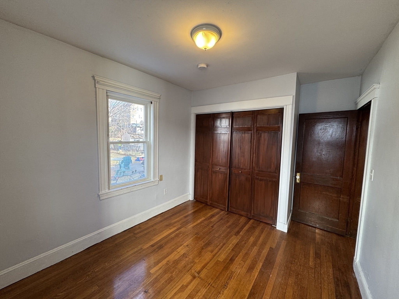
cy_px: 150
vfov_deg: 85.7
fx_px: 161
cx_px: 200
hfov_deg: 102.1
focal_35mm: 14
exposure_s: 1/120
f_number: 2.2
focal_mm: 2.22
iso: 125
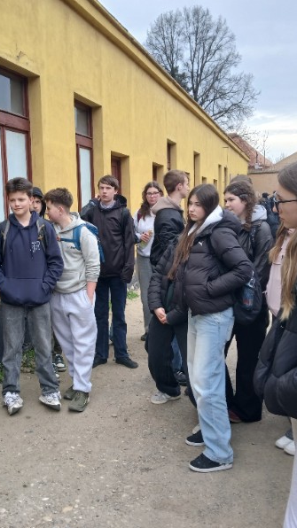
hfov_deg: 30.9
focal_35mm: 38
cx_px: 91
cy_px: 265
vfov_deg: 52.8
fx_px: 532
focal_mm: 3.98
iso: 25
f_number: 1.8
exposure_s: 1/120
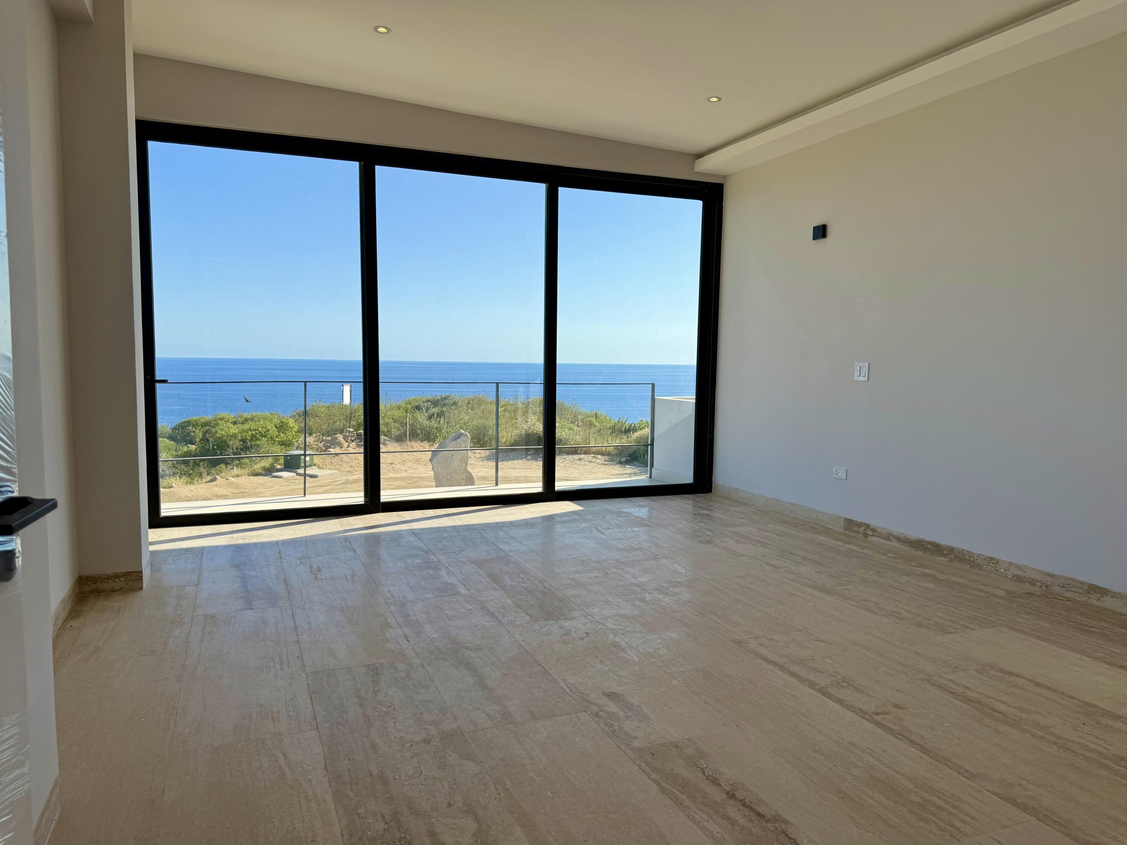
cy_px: 422
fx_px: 781
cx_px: 564
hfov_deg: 71.6
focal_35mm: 24
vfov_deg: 56.8
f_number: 1.78
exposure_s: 1/4167
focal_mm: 6.76
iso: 80
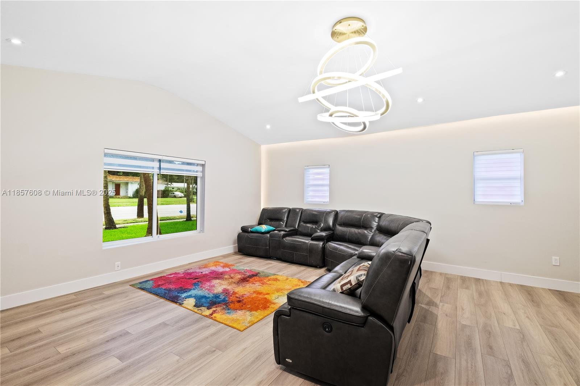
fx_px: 242
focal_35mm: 15
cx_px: 290
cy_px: 193
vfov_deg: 77.3
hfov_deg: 100.4
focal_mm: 10
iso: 1600
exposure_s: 1/25
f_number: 7.1
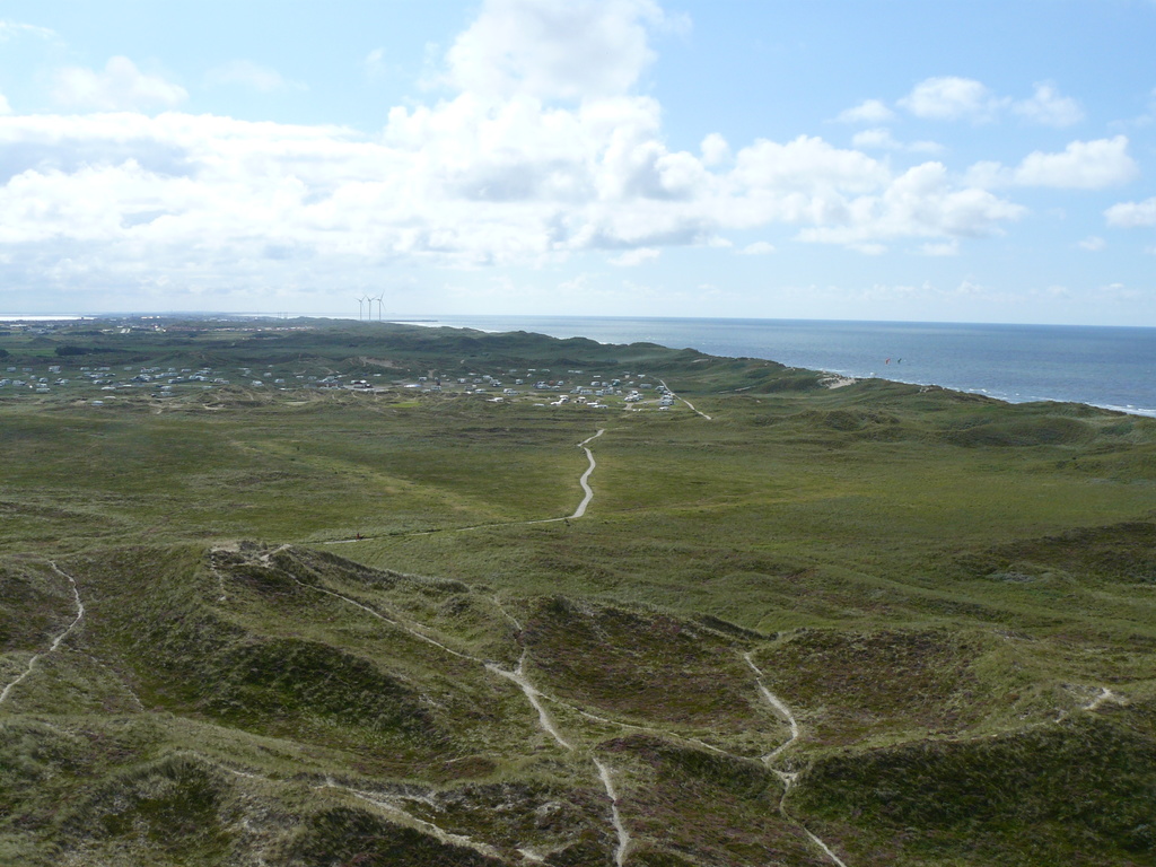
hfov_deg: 51.4
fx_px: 1202
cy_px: 434
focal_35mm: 36
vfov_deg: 39.7
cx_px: 578
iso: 100
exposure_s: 1/500
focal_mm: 6
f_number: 6.3
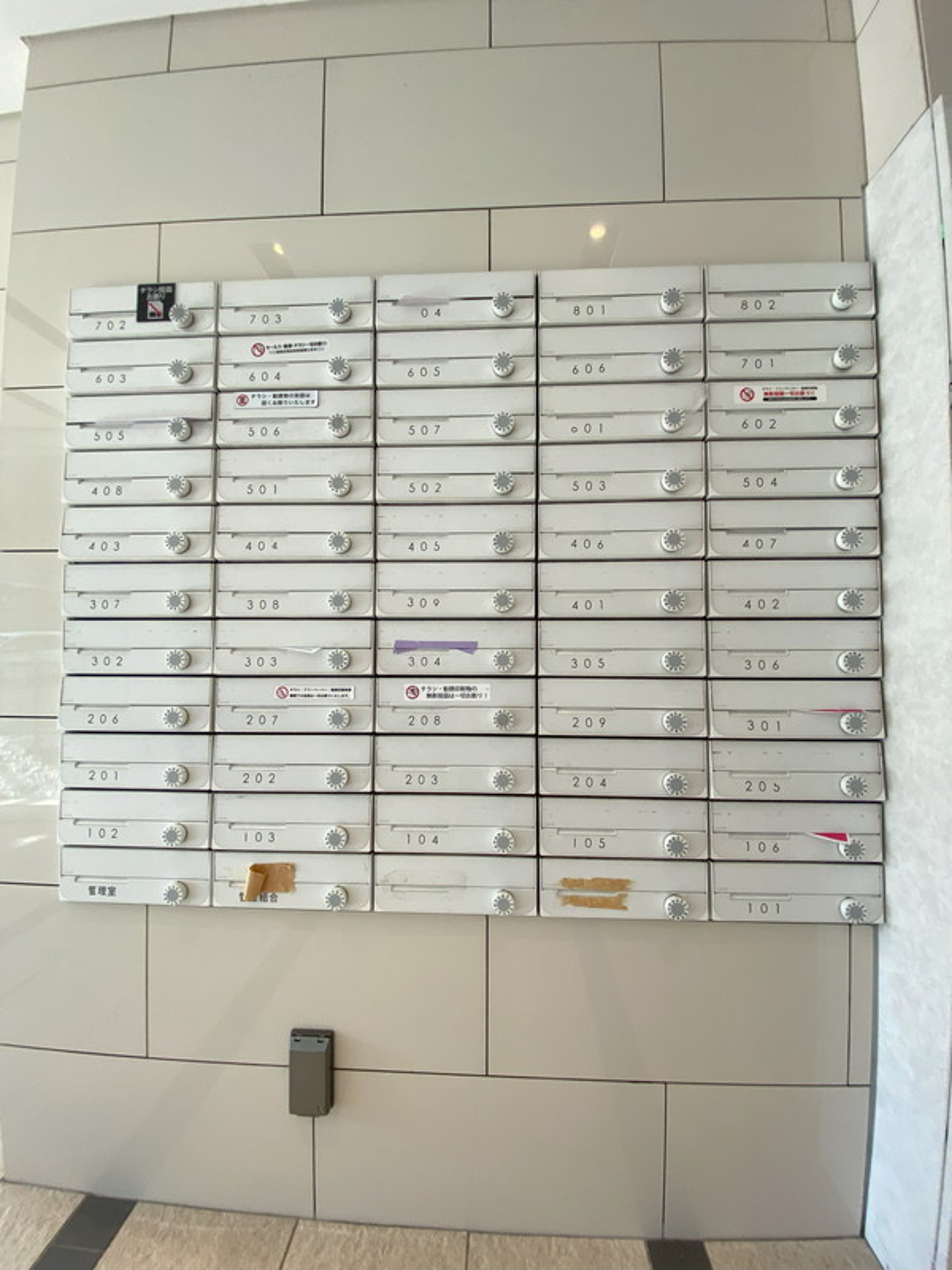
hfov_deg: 89.9
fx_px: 477
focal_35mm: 13
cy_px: 635
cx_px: 476
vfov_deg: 106.2
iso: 100
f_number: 2.4
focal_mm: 1.54
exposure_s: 1/100
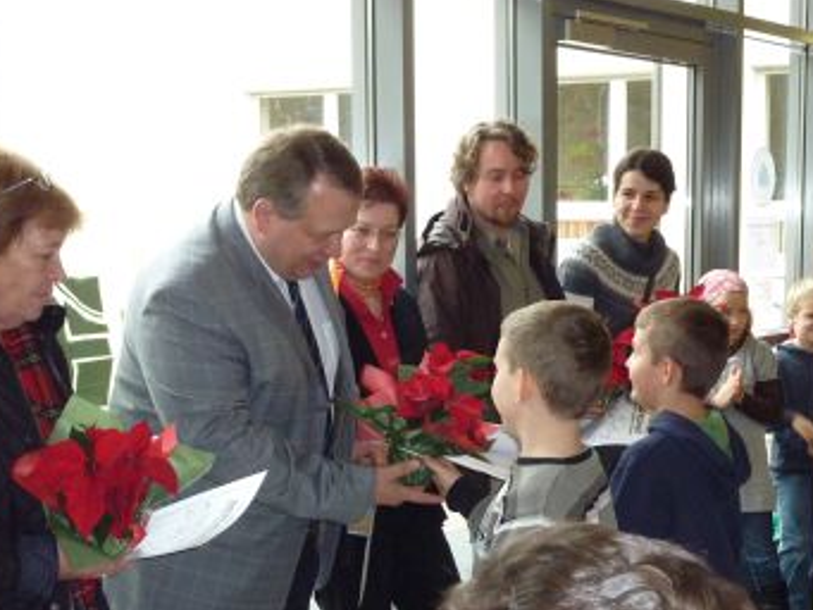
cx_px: 522
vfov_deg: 22.1
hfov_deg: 29.2
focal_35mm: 66
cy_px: 428
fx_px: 1551
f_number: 3.7
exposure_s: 1/30
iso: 320
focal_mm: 7.3
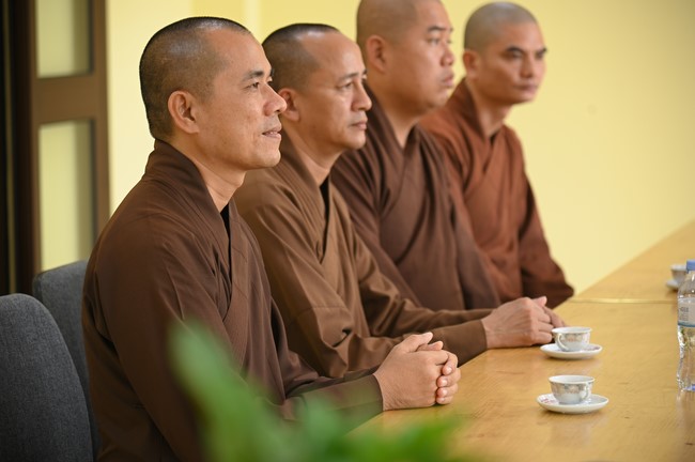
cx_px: 348
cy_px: 231
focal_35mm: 120
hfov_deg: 17.1
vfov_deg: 11.4
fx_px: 2314
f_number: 4
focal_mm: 120
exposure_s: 1/25
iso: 180
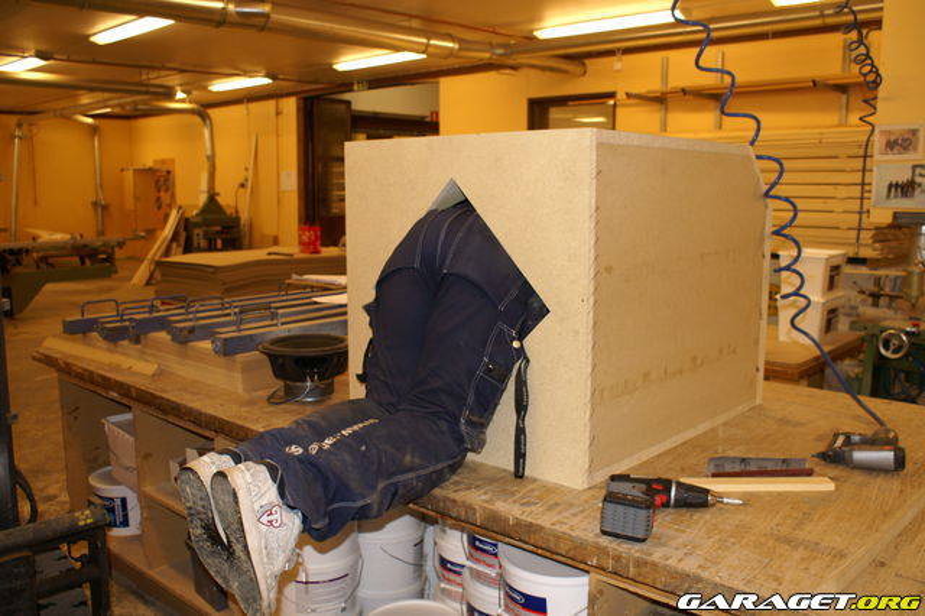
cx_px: 462
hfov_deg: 62.0
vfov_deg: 43.6
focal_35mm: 30
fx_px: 770
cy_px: 308
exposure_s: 1/125
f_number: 4
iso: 400
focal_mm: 20
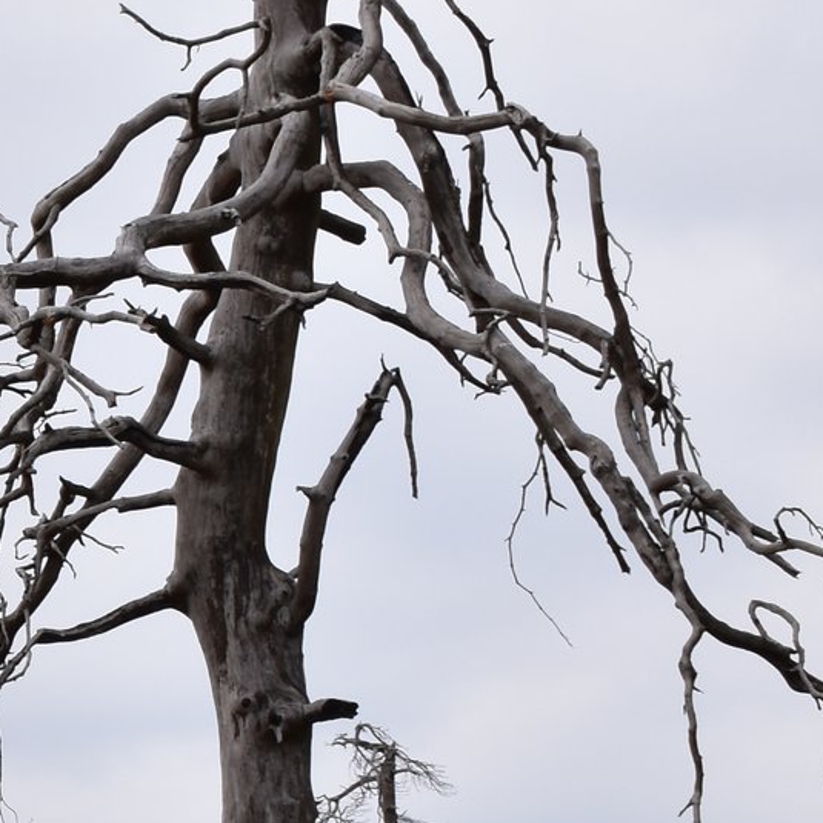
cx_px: -766
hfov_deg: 11.2
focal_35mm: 143
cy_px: 684
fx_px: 3846
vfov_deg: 12.2
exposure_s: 1/160
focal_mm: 24
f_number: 10
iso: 200
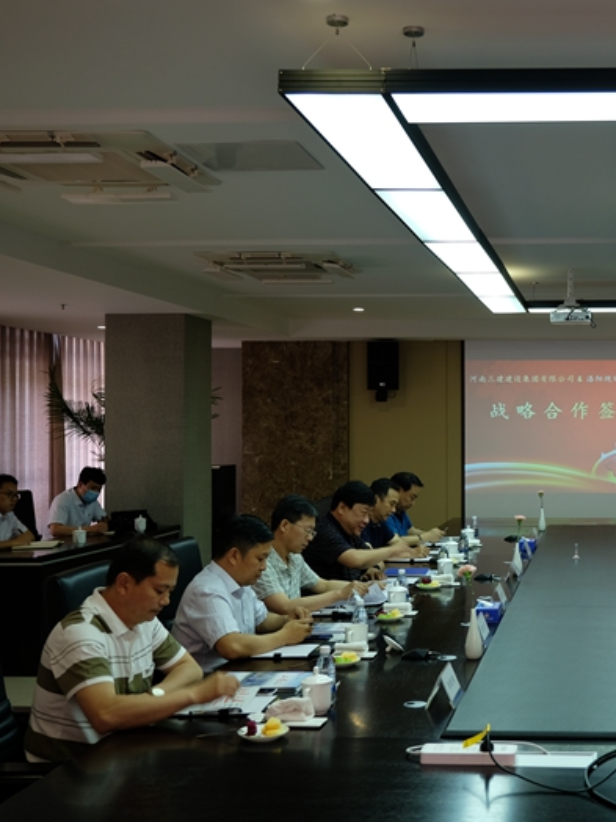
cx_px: 582
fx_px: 1044
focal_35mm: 44
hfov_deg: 31.0
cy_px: 415
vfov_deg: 42.9
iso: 200
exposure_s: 1/34
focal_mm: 20.2
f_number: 4
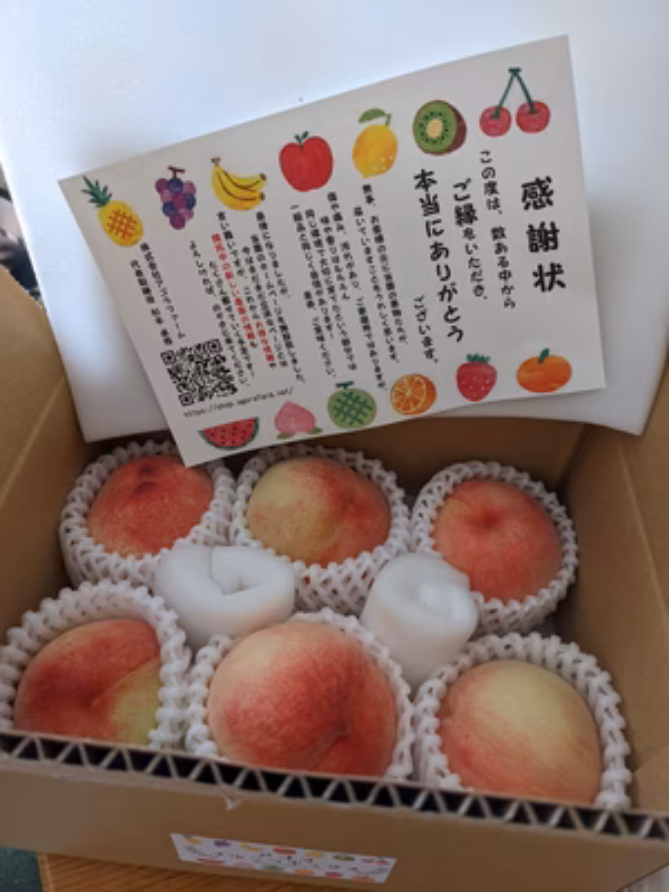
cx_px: 334
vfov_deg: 65.3
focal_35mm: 27
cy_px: 446
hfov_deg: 51.4
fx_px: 696
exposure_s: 1/30
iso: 60
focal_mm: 4.38
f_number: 1.73
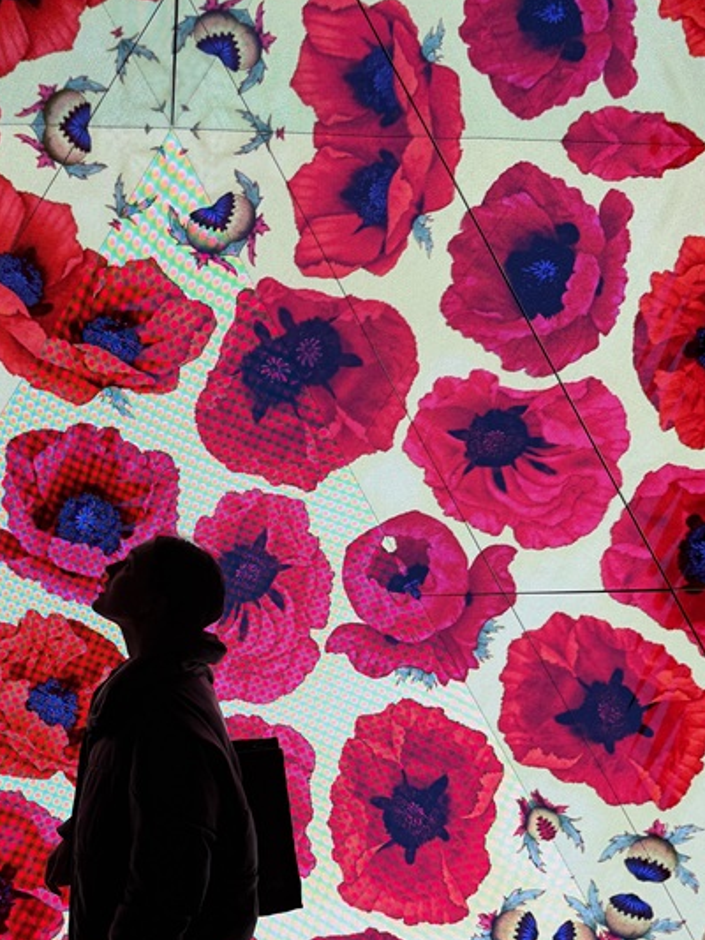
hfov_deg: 33.5
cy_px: 601
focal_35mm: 42
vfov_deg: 44.3
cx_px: 153
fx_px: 1140
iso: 64
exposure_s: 1/115
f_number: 1.78
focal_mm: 6.76
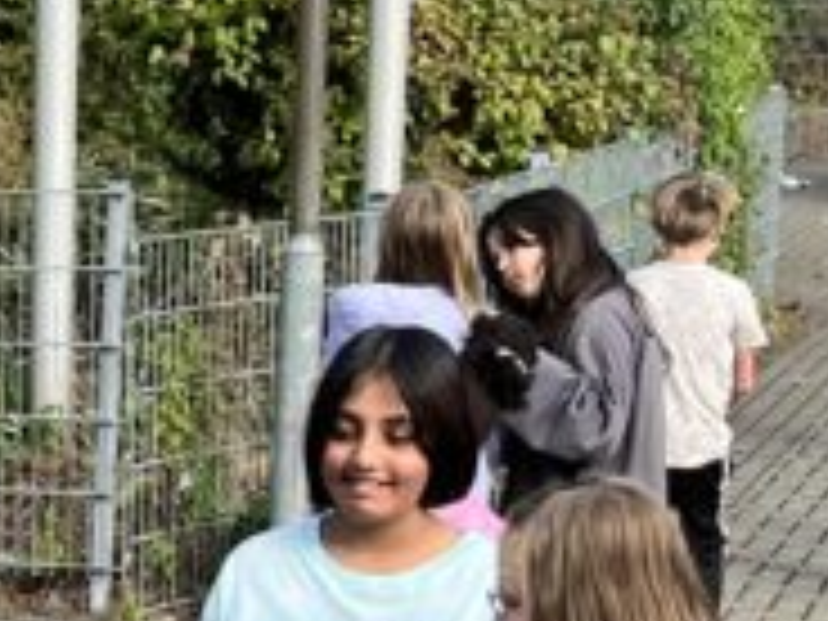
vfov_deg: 10.1
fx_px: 3468
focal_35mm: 145
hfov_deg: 12.8
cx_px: -450
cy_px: 765
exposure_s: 1/756
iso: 50
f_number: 1.6
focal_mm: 5.1
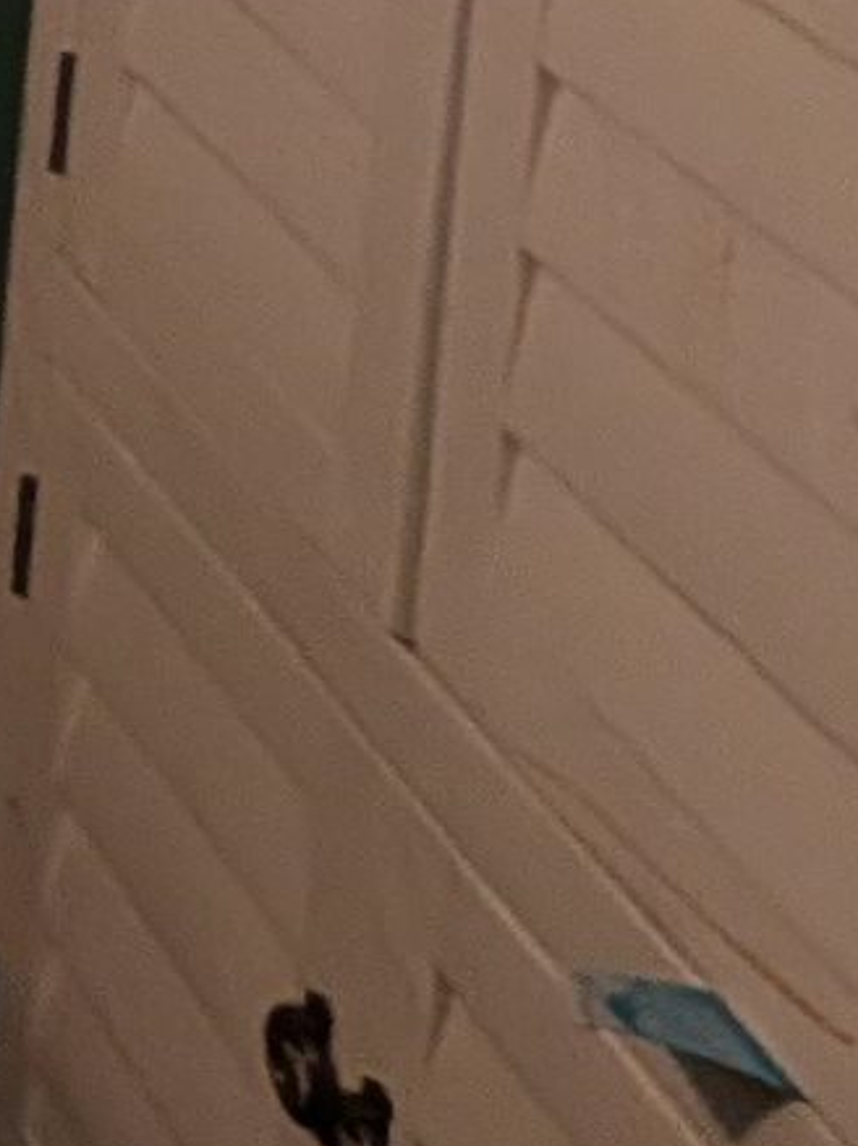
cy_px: -1036
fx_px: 2779
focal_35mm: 84
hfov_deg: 7.1
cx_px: -2959
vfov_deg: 17.7
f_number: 1.7
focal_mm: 2.02
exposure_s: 1/60
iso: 76
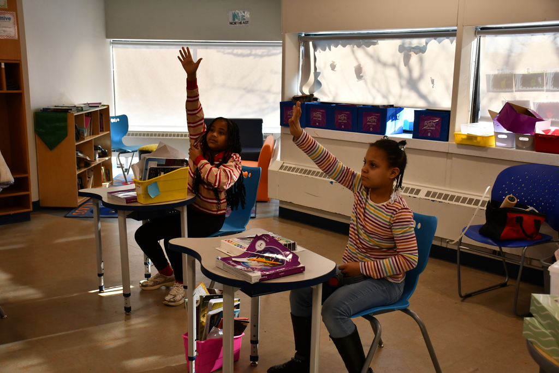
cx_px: 280
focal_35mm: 40
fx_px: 621
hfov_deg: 48.5
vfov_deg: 33.4
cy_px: 186
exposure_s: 1/250
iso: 640
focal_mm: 27
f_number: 4
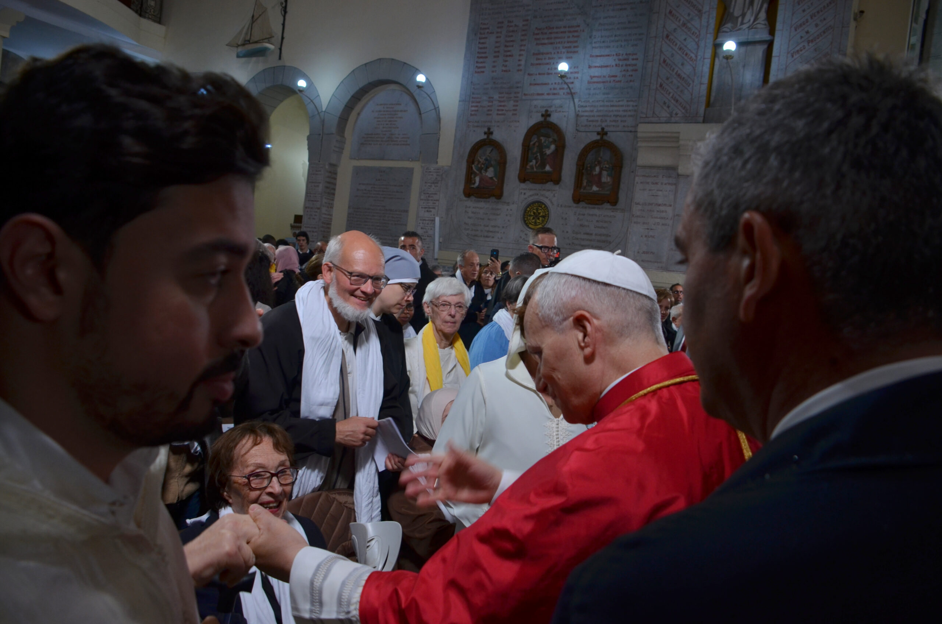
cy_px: 312
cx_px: 471
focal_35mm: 27
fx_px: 705
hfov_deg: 67.5
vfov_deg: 47.7
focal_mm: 18
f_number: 5
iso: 400
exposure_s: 1/125
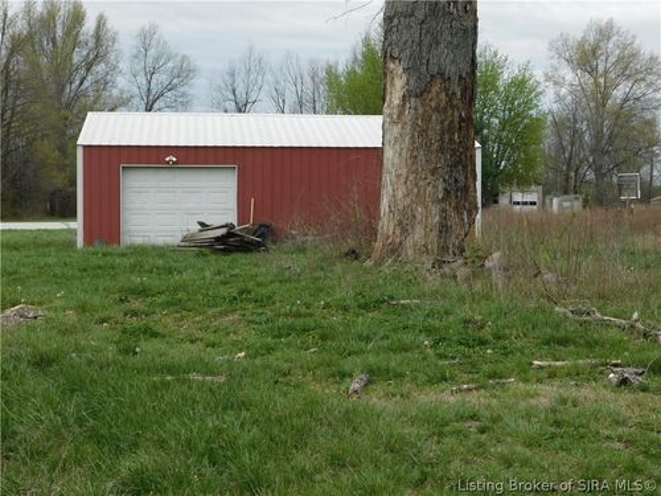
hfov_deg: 29.4
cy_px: 248
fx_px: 1260
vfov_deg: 22.3
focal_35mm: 66
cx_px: 330
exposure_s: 1/400
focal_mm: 11.7
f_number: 4.2
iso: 125
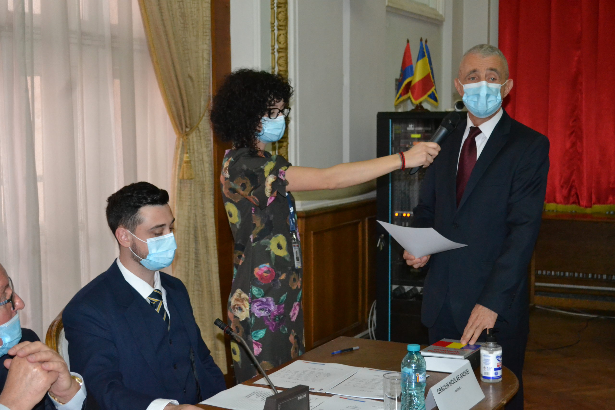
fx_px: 922
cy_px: 205
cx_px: 308
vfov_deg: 25.1
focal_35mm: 54
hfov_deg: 36.9
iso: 3200
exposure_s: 1/60
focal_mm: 36
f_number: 5
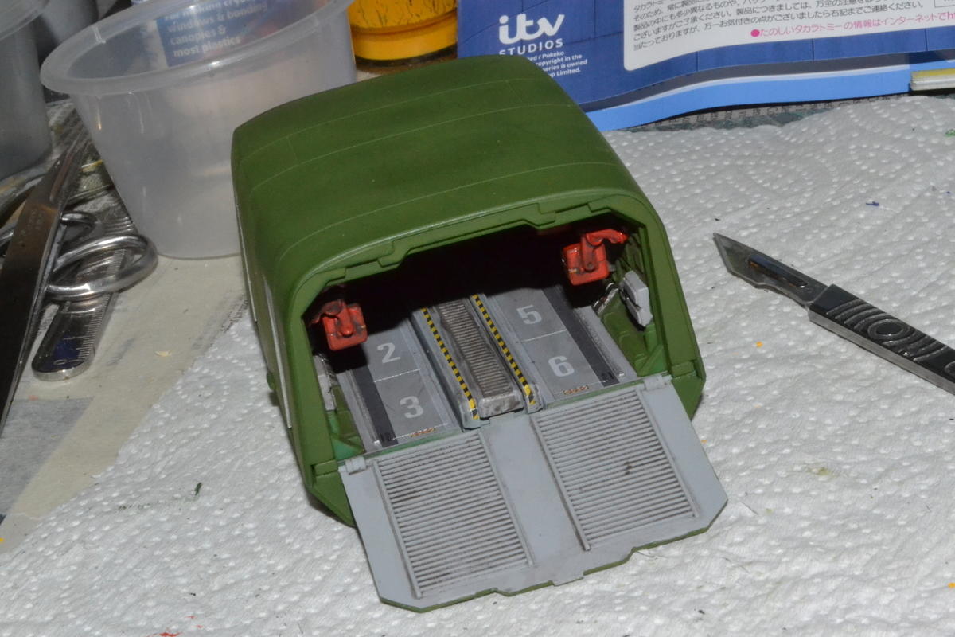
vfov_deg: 16.6
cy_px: 318
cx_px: 478
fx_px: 2188
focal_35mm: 82
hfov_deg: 24.6
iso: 3200
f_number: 36
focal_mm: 55
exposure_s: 1/60
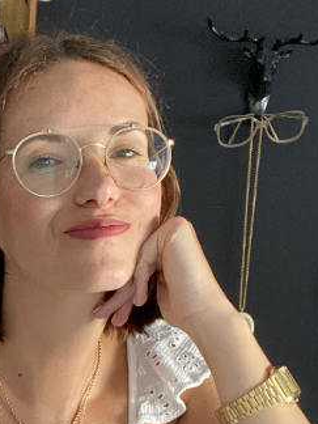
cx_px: -18
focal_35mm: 74
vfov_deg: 25.5
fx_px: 906
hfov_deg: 19.2
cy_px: 387
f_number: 2.2
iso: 400
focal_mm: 2.7
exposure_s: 1/33
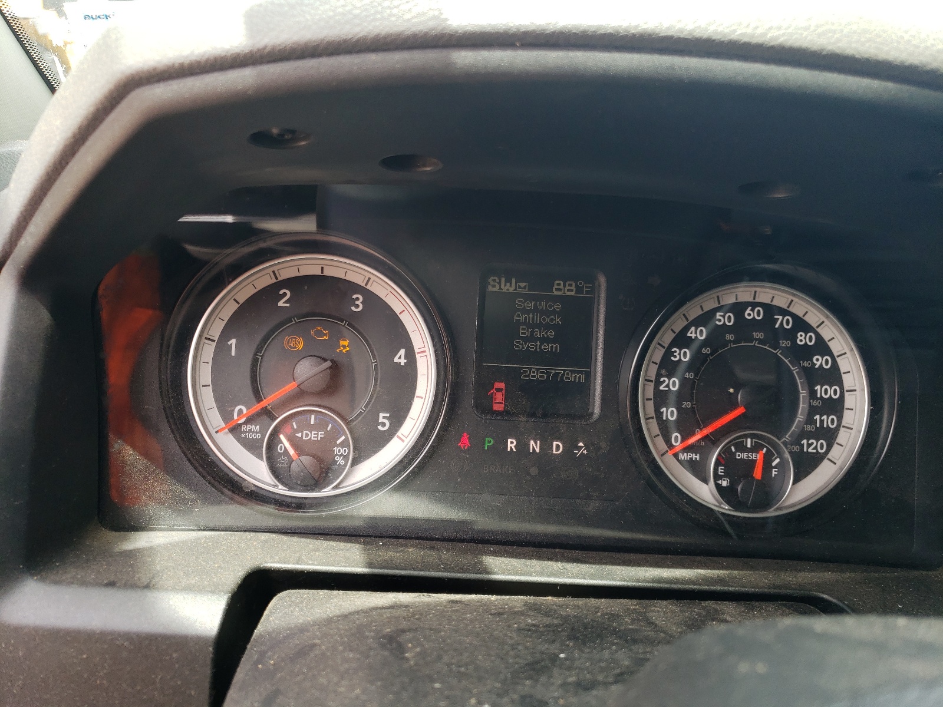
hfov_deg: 67.3
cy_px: 354
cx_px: 472
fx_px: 708
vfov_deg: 53.1
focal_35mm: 26
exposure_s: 1/256
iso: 50
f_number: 1.5
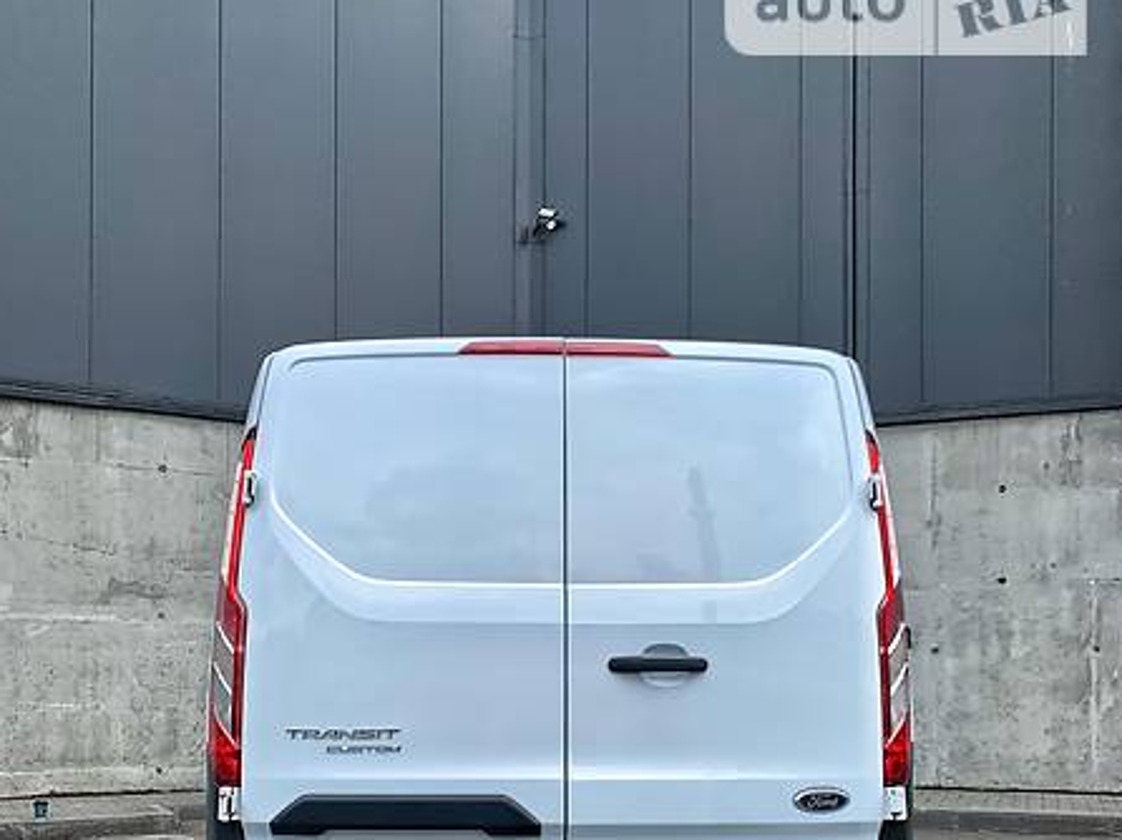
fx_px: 1134
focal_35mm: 35
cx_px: 558
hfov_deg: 52.7
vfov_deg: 39.1
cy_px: 671
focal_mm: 4.2
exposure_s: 1/1585
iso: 25
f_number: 1.8
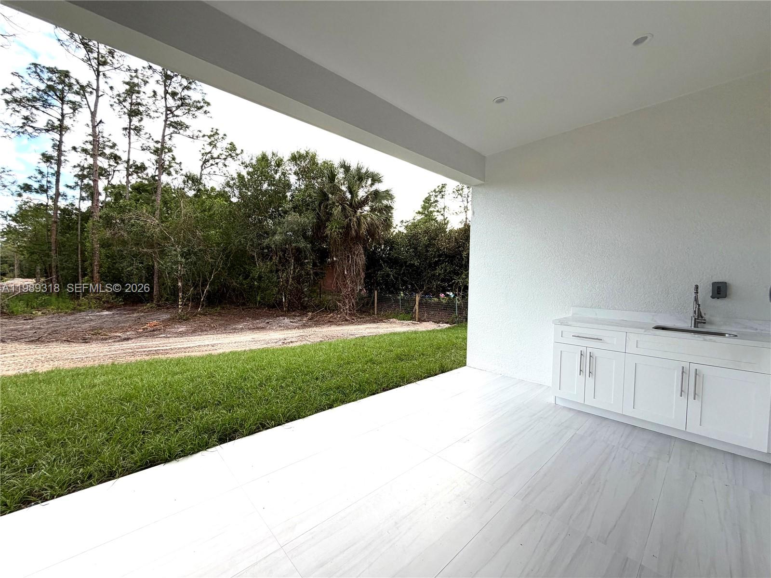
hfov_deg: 102.1
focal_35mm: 14
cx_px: 386
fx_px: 312
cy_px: 289
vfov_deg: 85.7
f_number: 2.2
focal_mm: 2.22
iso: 50
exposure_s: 1/280
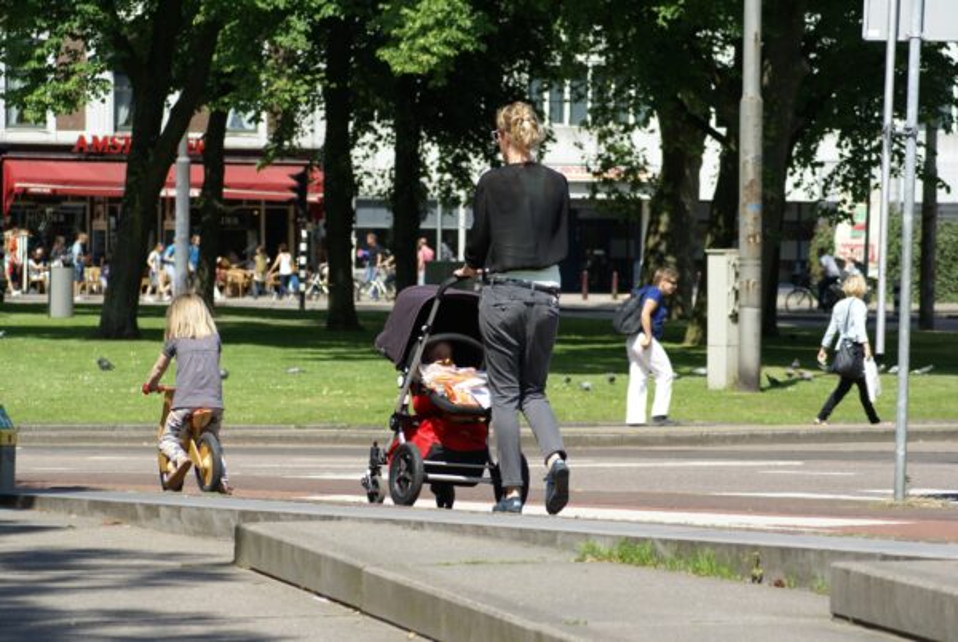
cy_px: 321
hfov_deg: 11.4
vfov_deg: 7.7
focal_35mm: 180
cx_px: 479
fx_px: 4797
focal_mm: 120
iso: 100
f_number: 7.1
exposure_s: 1/250
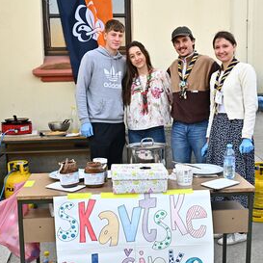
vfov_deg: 34.7
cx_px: 148
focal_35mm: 49
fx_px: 421
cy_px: 139
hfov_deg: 34.6
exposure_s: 1/500
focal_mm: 35
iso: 1600
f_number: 14
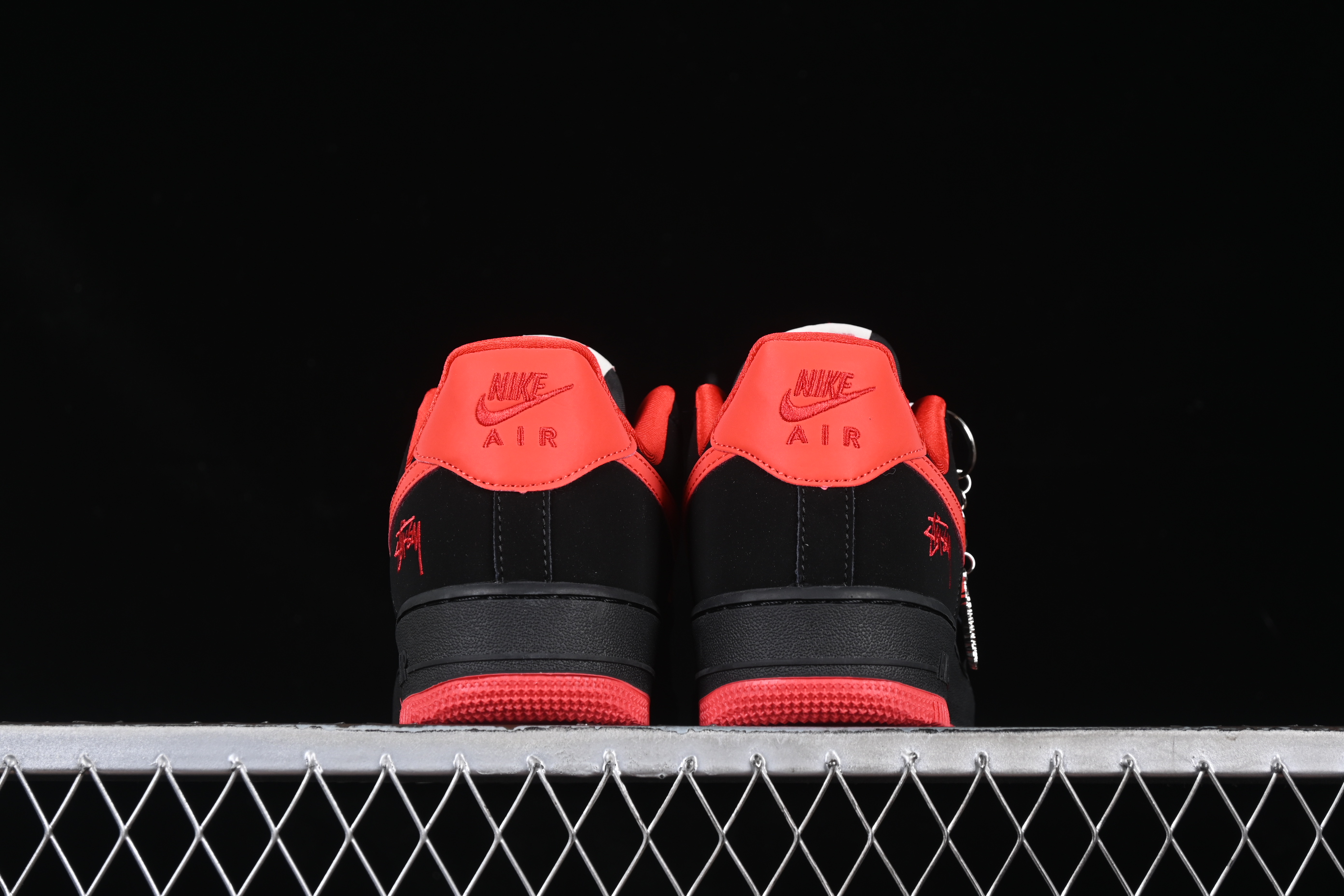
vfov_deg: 18.2
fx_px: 2800
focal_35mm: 75
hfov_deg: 27.0
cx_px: 672
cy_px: 448
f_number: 6.3
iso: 160
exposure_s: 1/60
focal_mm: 50
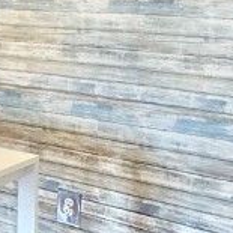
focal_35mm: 82
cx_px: -260
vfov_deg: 20.4
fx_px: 624
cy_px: -6
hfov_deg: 15.7
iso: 200
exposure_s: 1/60
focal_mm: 2.22
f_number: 2.2
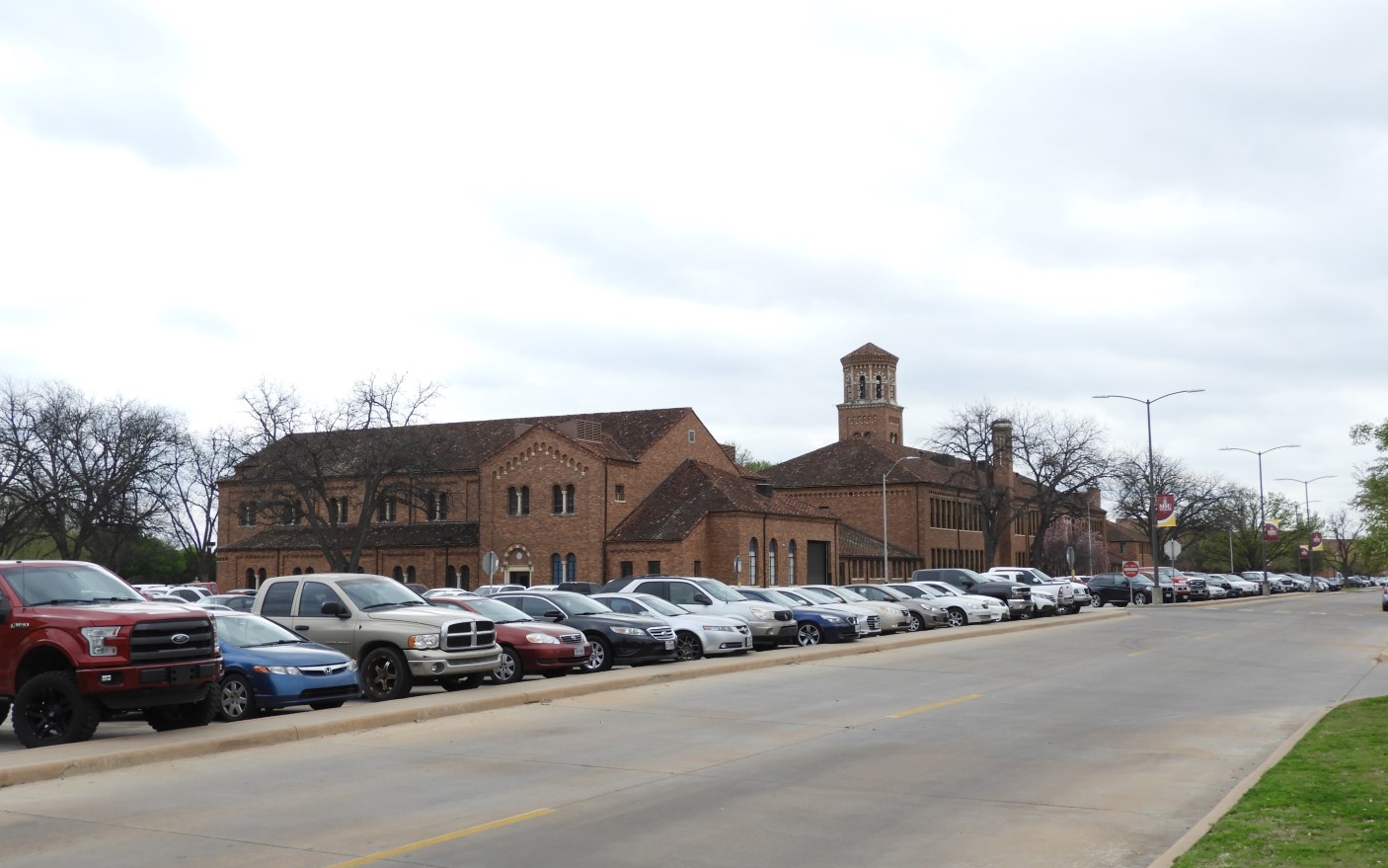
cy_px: 402
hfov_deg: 51.5
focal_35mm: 38
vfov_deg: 33.6
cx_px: 698
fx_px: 1438
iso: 100
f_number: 3.8
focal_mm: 6.3
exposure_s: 1/640
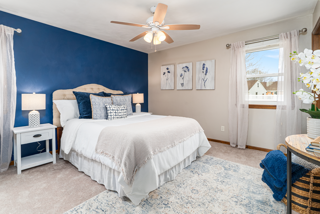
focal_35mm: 16
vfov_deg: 73.8
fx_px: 142
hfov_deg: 96.7
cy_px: 107
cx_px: 160
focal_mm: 16
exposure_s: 1/4
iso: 500
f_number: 7.1
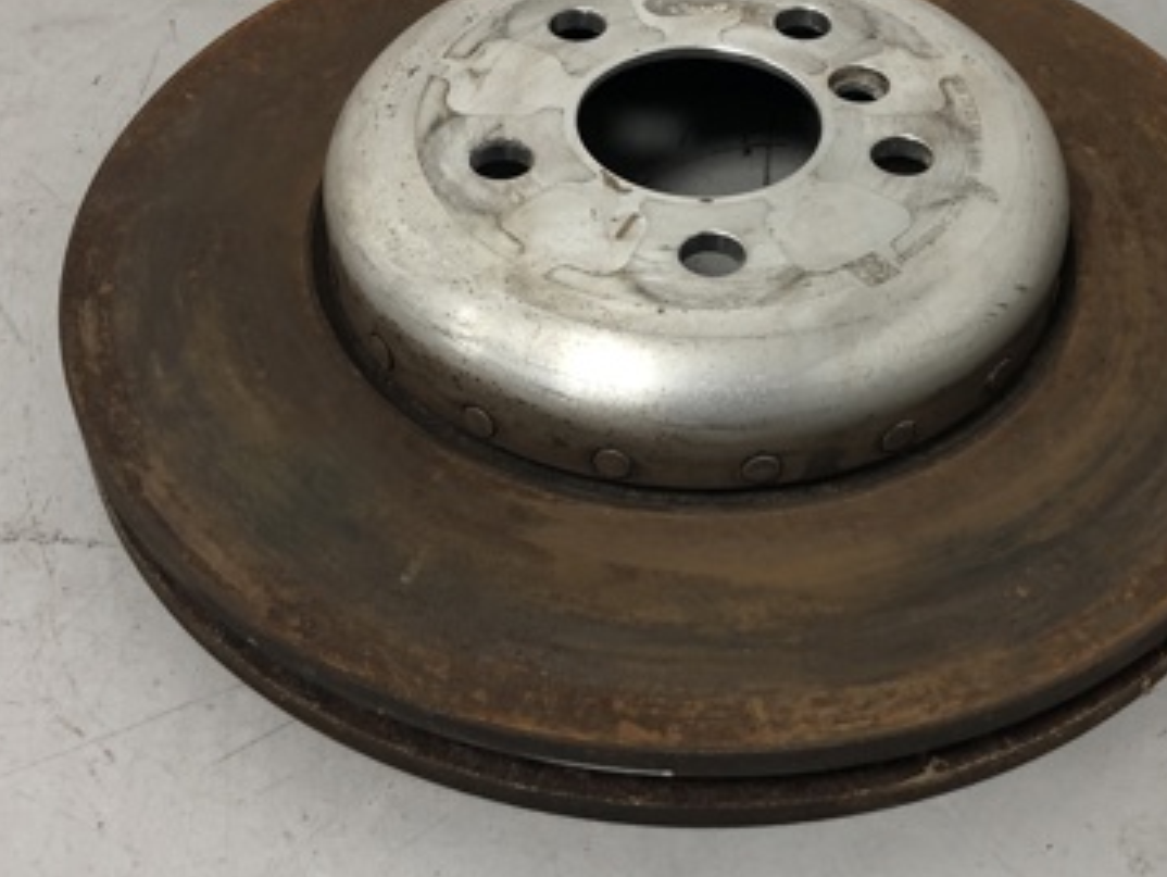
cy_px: 284
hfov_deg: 38.0
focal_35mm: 50
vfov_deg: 28.9
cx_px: 688
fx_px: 1687
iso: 32
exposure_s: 1/25
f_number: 1.8
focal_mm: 4
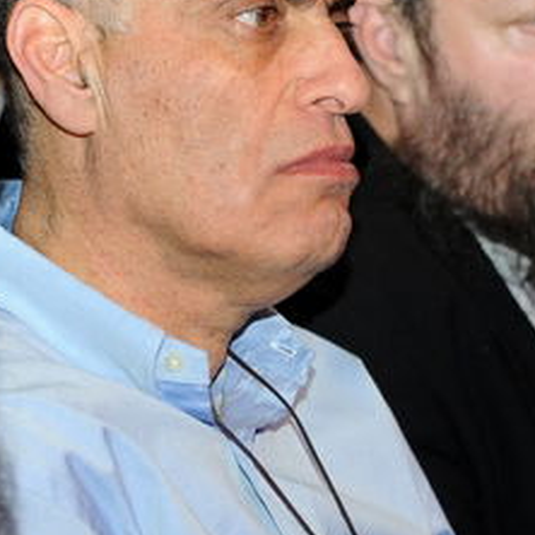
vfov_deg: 7.0
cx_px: 200
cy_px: 317
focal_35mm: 251
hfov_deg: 7.0
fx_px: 4389
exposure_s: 1/80
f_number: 3.5
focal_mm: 82
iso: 1600
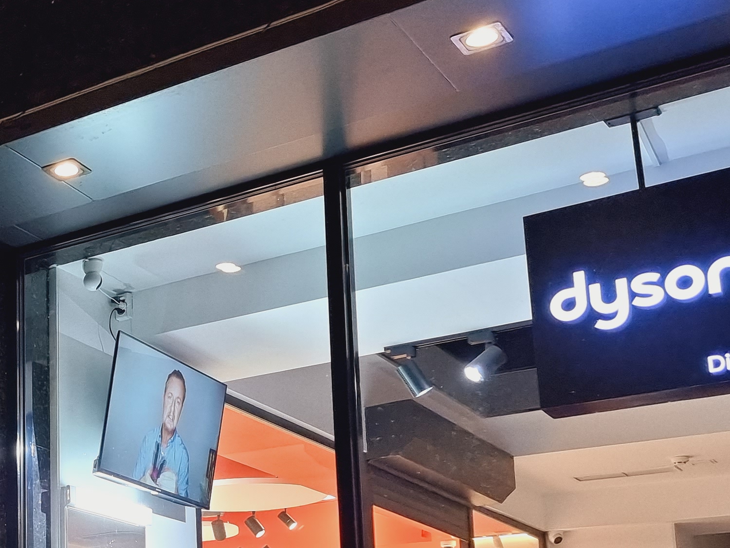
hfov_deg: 27.0
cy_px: 476
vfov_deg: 22.5
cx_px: -132
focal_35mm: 64
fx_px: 1350
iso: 250
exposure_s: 1/100
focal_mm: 6.7
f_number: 1.8
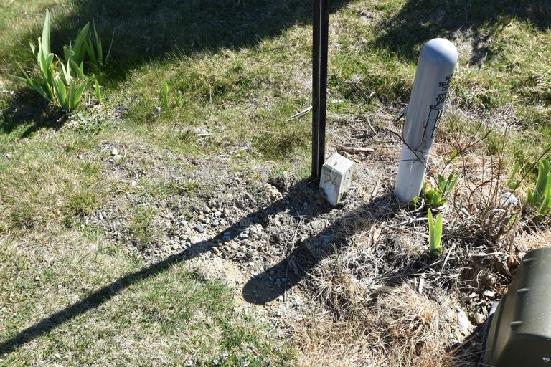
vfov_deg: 36.9
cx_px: 276
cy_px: 184
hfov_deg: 53.1
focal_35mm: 36
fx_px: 551
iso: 200
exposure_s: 1/320
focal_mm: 24
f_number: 9
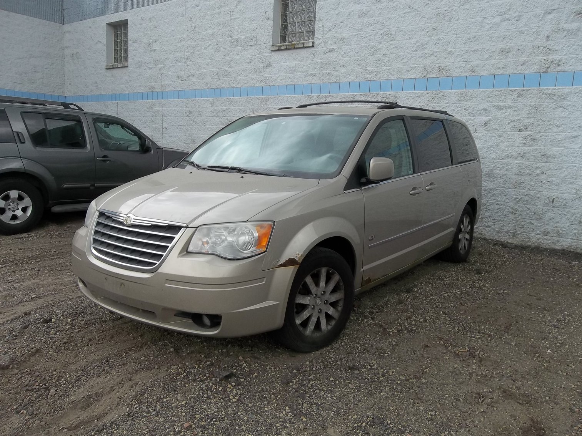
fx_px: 454
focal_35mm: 27
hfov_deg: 65.3
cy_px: 218
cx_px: 291
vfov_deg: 51.4
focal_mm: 4.9
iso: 80
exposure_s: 1/200
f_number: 3.5
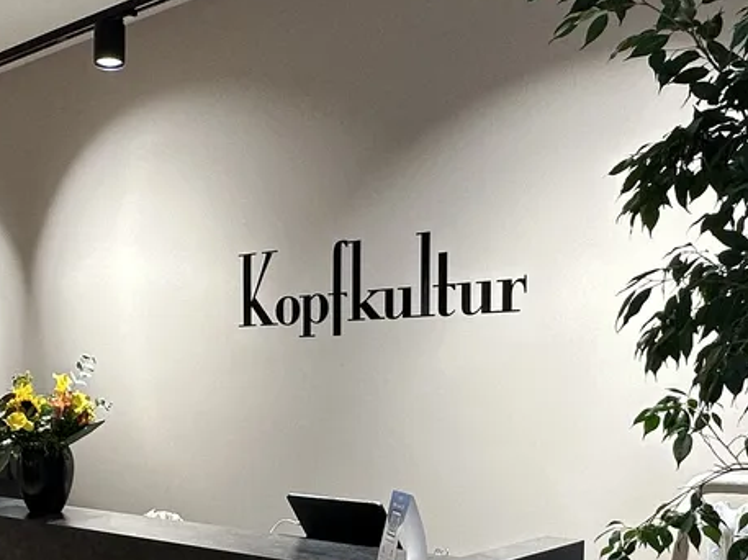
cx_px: 192
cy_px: 438
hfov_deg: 40.2
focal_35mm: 46
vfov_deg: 30.8
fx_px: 993
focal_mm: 2.22
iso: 125
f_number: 2.2
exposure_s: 1/100
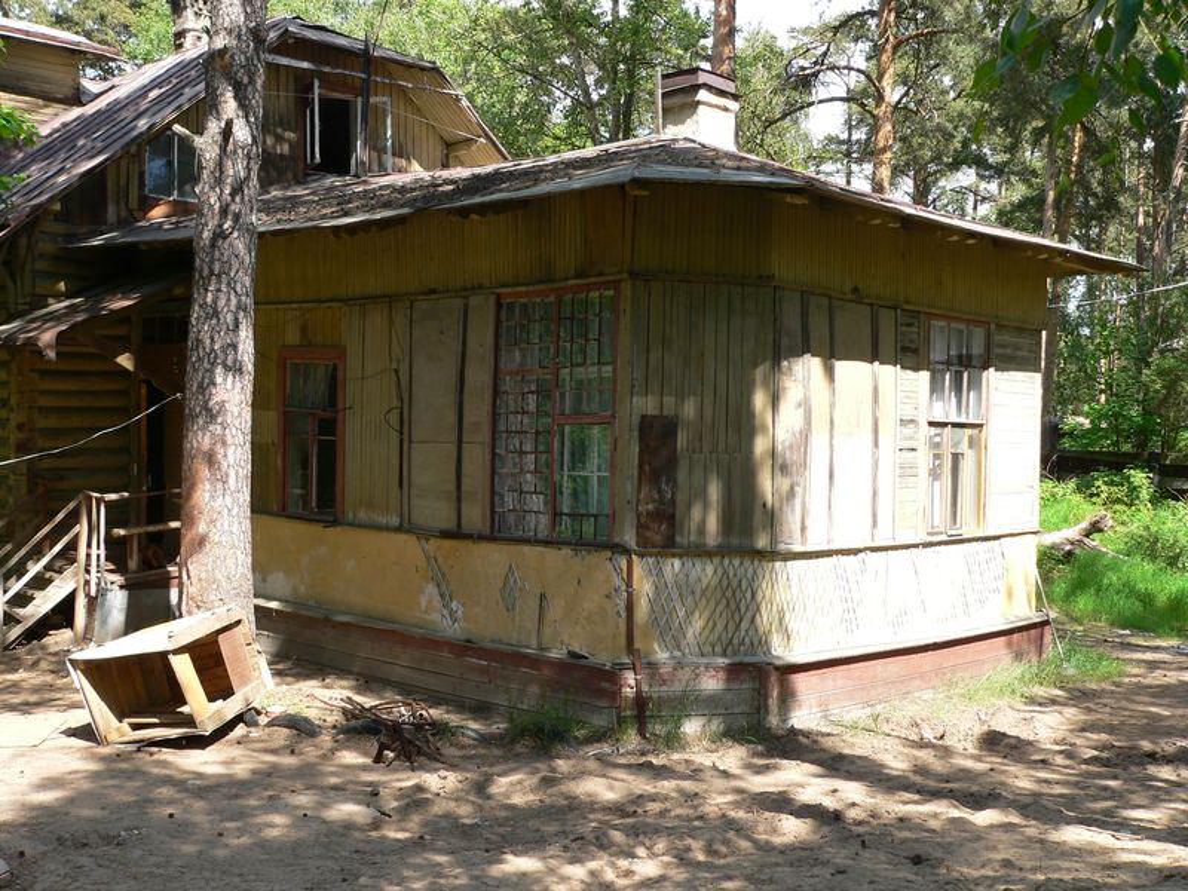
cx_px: 594
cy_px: 446
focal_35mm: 40
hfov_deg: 46.8
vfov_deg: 36.0
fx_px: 1373
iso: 80
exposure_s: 1/125
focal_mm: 6.6
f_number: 4
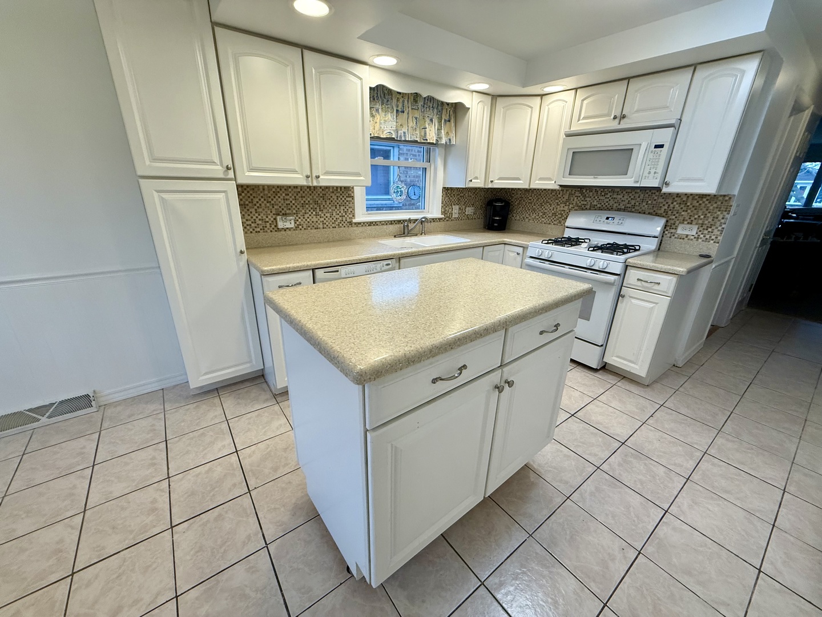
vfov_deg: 85.7
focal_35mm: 14
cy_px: 308
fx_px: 332
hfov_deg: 102.1
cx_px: 411
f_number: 2.2
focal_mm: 2.22
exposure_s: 1/120
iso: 160
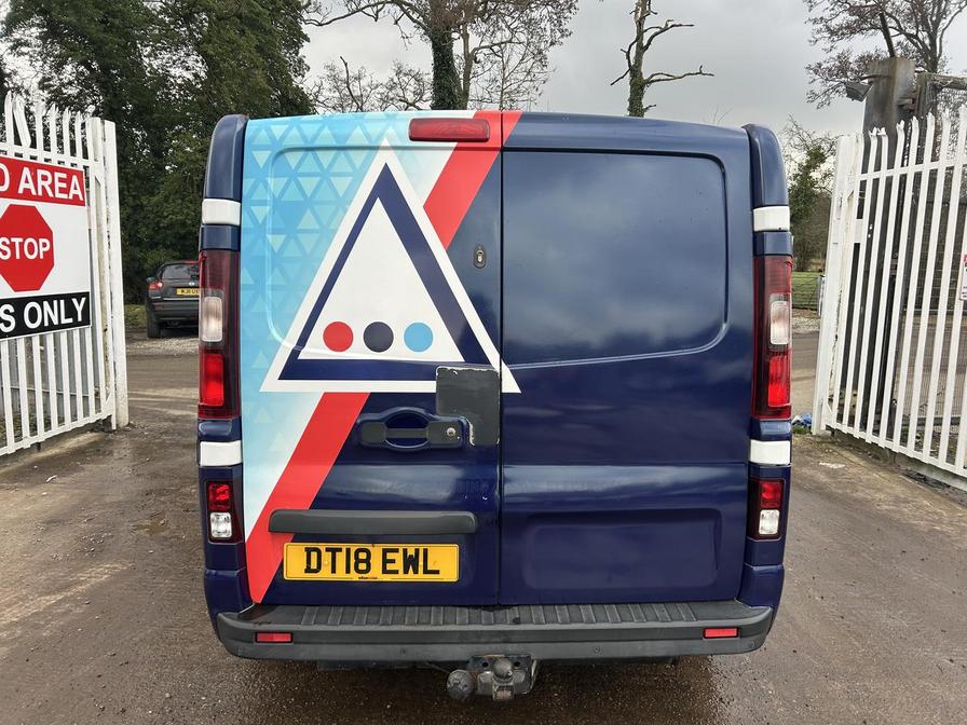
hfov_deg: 67.3
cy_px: 362
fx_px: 726
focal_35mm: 26
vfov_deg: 53.1
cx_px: 484
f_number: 1.5
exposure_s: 1/775
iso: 50
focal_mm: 5.7
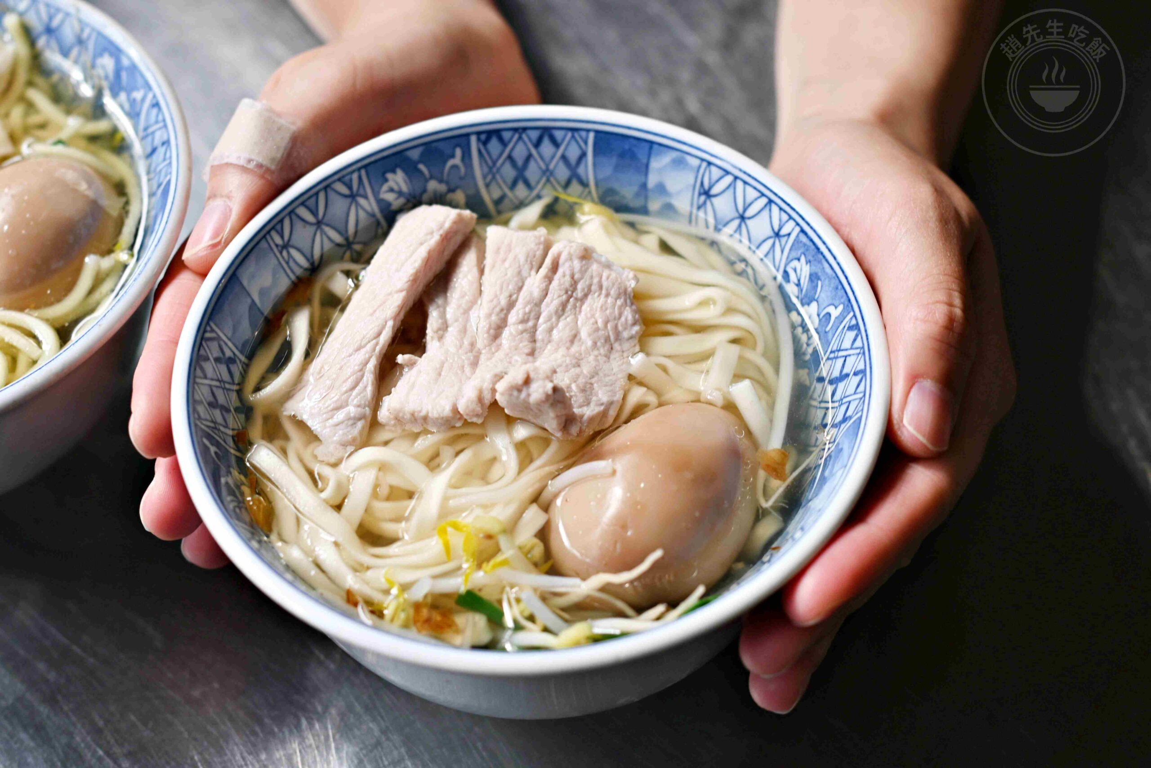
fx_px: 2398
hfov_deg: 27.0
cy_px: 384
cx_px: 576
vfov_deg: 18.2
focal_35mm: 75
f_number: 3.2
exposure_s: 1/200
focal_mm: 50
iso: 140
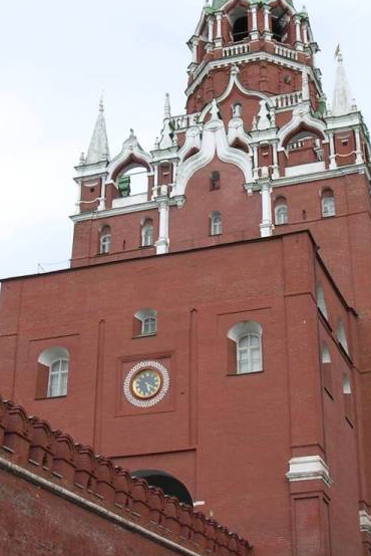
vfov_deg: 29.0
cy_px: 178
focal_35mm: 69
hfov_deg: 19.8
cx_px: 175
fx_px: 1065
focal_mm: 7.1
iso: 100
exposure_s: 1/139
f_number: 6.1
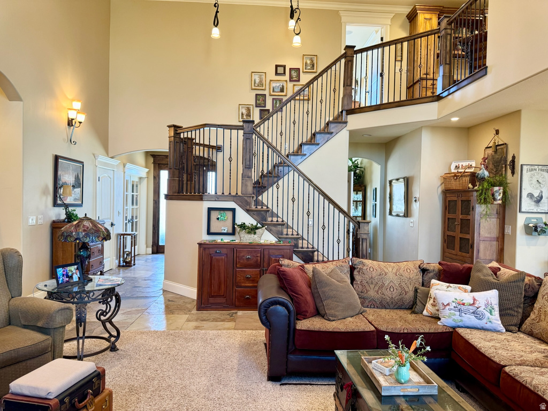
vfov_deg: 56.8
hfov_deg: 71.6
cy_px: 206
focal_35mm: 24
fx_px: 380
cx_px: 274
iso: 250
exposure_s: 1/60
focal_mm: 6.76
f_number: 1.78
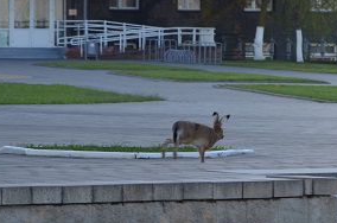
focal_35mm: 404
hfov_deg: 5.1
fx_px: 3776
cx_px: 384
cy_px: 68
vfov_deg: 3.4
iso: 200
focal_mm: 105
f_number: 7.1
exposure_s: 1/200
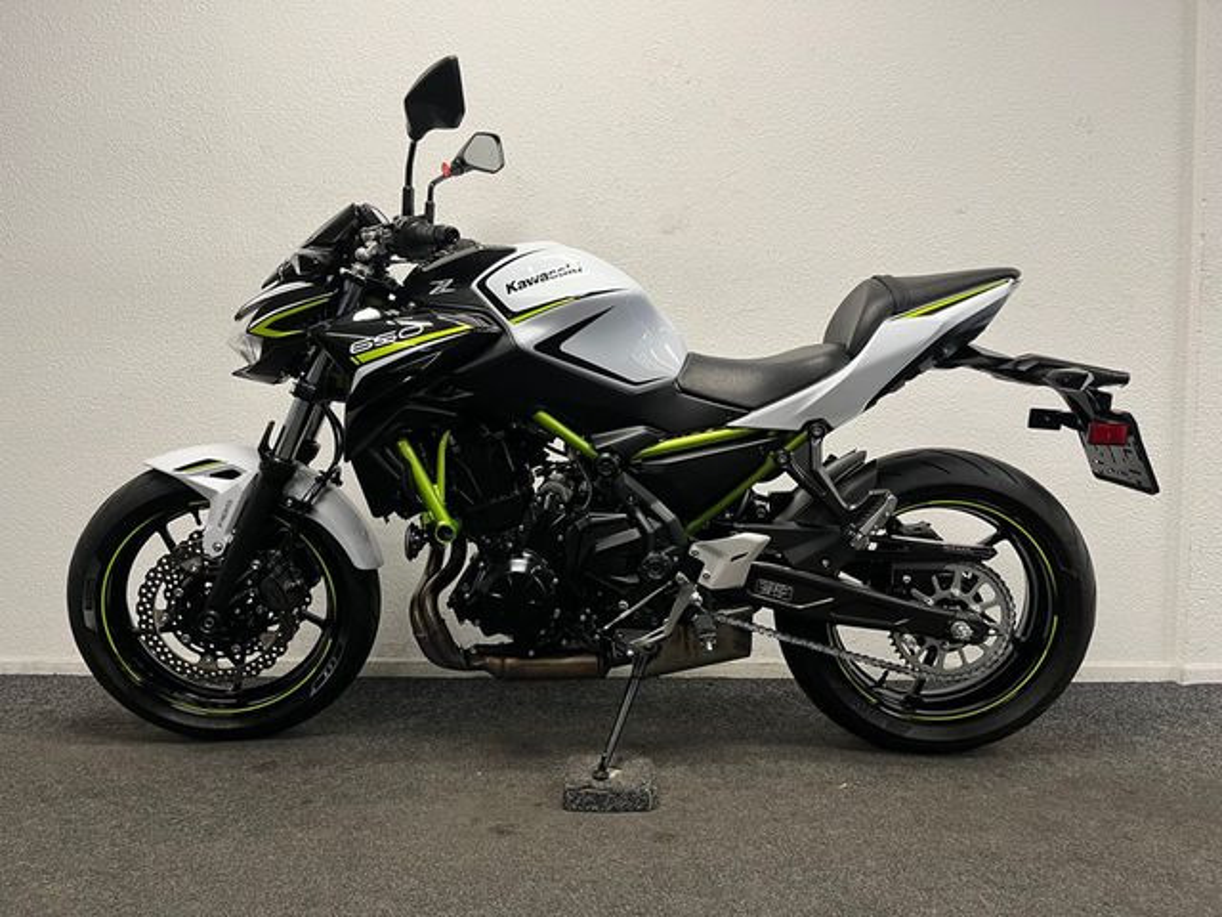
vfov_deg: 53.1
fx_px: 918
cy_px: 458
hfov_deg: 67.3
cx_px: 611
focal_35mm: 26
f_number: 1.6
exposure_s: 1/50
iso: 80
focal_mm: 5.1
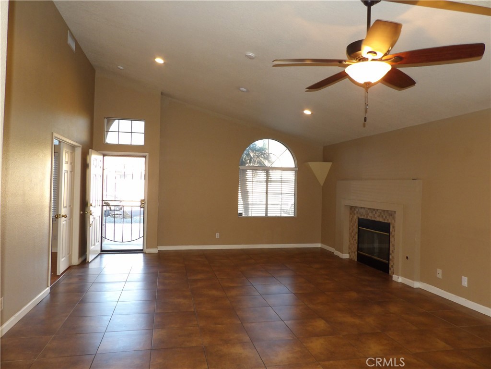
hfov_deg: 71.6
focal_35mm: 24
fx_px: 340
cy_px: 184
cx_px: 246
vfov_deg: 56.8
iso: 200
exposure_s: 1/33
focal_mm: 4.3
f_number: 3.2
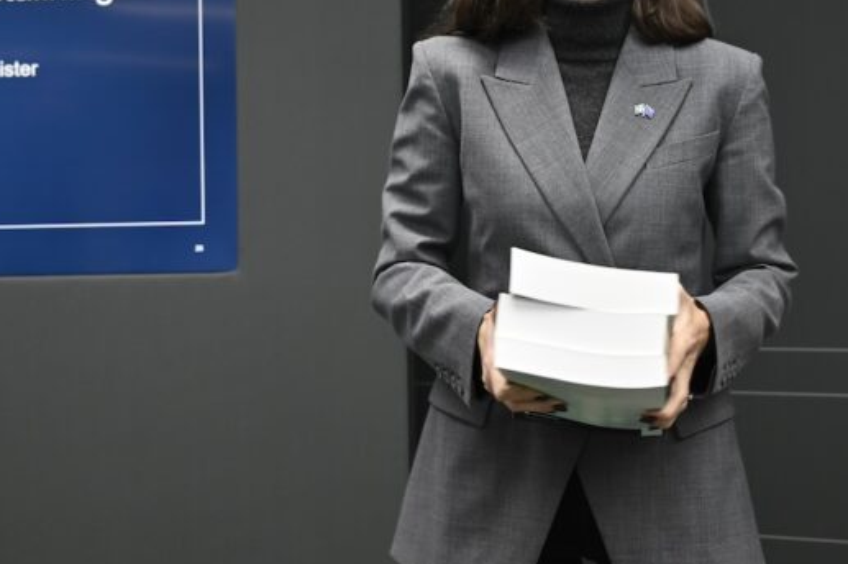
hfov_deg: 31.3
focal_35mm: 64
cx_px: 520
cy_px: 179
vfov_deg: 21.1
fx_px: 1507
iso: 500
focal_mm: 31.5
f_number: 4
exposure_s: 1/125
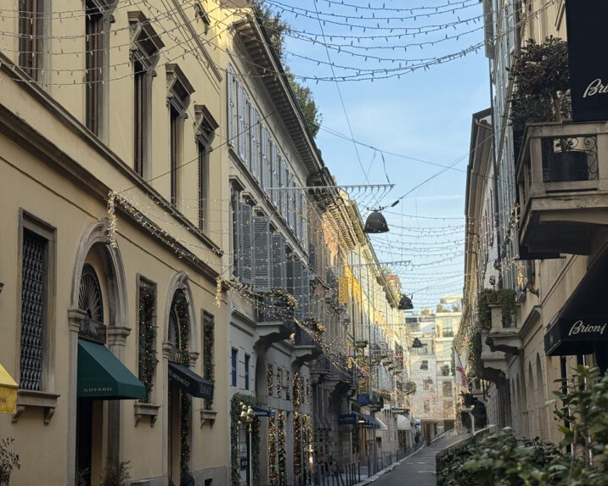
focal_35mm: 67
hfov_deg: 28.3
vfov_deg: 22.8
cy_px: 226
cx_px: 318
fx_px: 1206
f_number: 1.78
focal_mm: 6.76
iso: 64
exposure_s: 1/1353
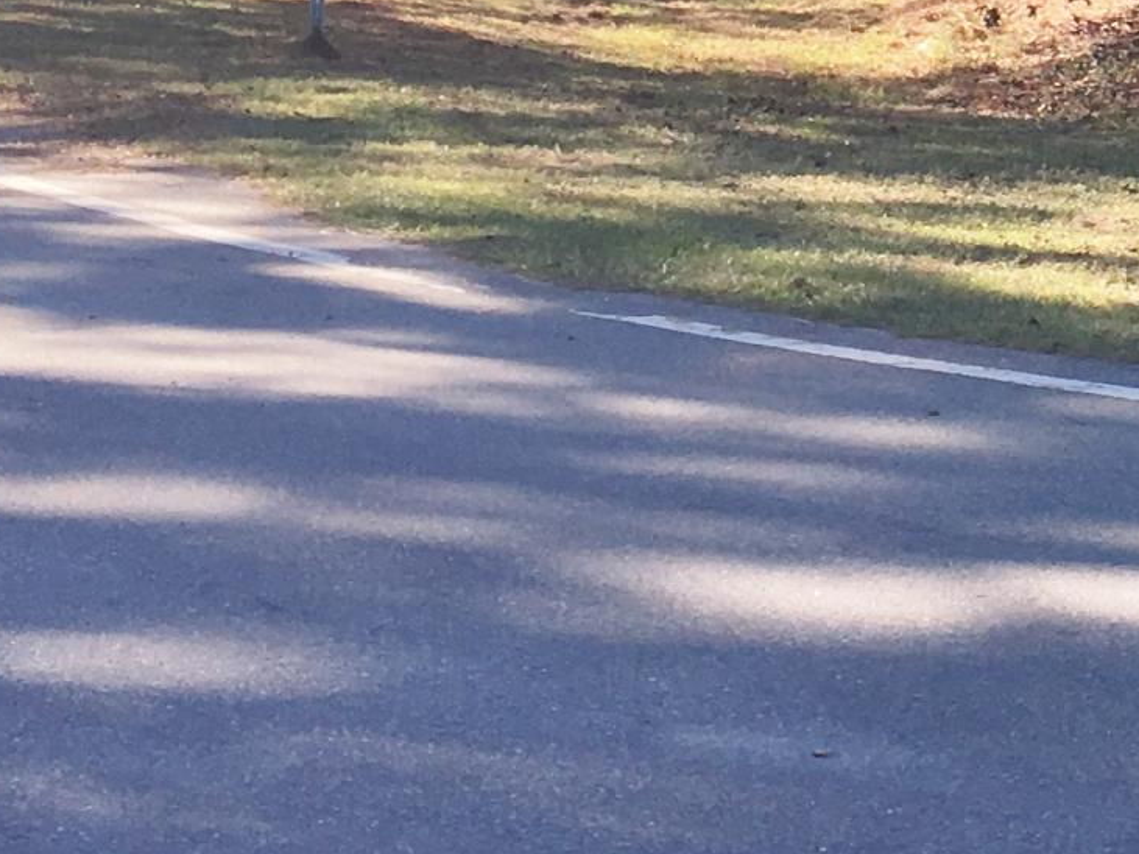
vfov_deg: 11.8
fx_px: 3915
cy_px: -508
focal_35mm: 119
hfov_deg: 15.4
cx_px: 1644
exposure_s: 1/349
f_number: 2.2
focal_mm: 4.15
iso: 25
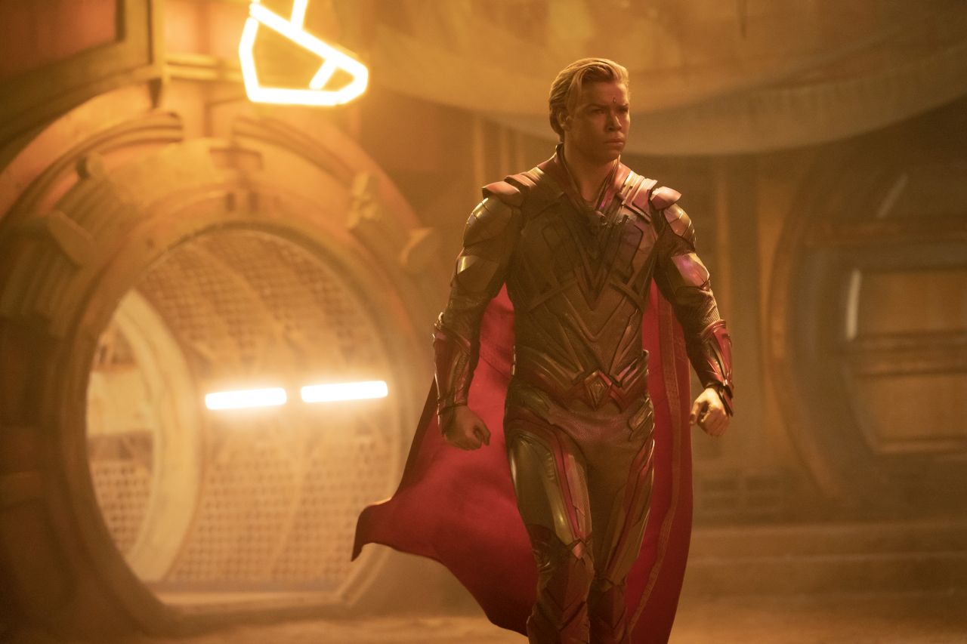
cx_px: 484
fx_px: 2793
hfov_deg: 19.6
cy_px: 322
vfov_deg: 13.2
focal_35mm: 104
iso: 8000
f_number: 3.5
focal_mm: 104
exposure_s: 1/160
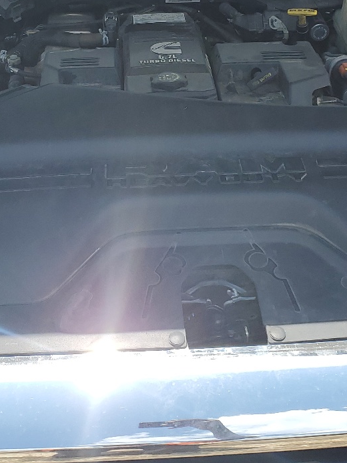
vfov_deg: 31.0
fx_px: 802
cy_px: 63
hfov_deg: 24.4
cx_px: 180
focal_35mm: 60
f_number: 1.5
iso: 50
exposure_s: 1/1667
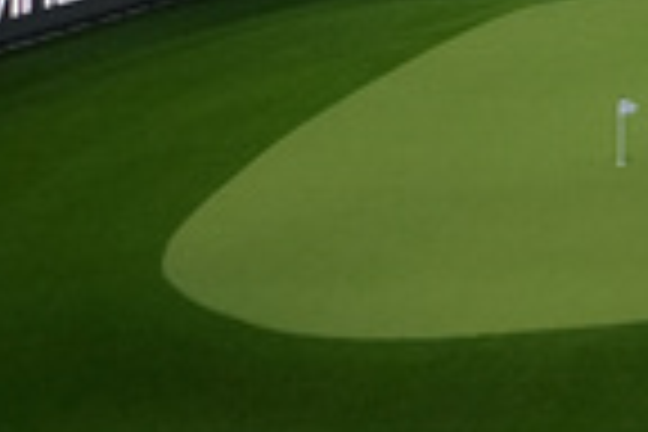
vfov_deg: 10.4
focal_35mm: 114
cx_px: 1449
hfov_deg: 13.9
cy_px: -601
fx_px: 2052
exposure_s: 1/400
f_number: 4
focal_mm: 16
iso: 2000
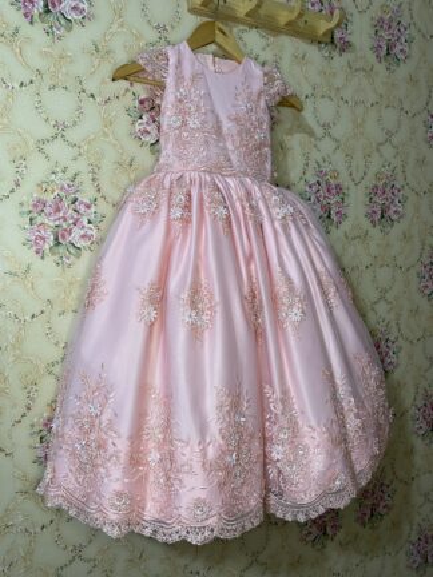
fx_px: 434
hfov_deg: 53.1
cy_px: 288
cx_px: 216
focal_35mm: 26
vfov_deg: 67.3
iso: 125
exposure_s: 1/61
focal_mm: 4.25
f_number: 1.8
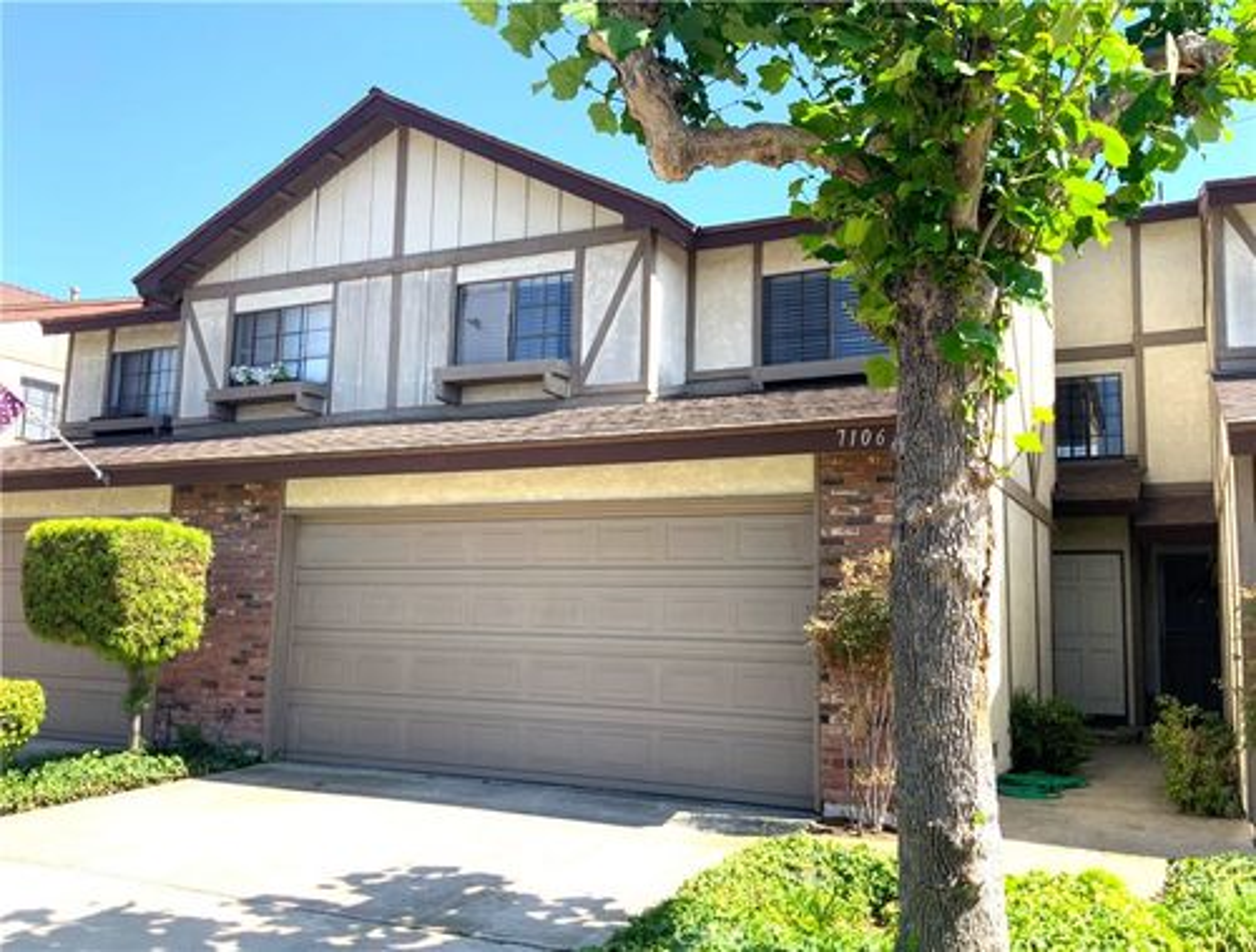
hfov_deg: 58.2
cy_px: 476
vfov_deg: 45.7
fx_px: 1129
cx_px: 628
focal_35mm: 31
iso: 16
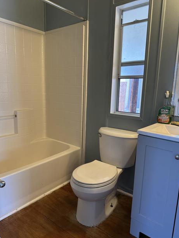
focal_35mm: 25
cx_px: 90
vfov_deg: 69.4
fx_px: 172
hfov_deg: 54.9
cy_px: 120
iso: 125
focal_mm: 6.86
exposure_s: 1/60
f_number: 1.78
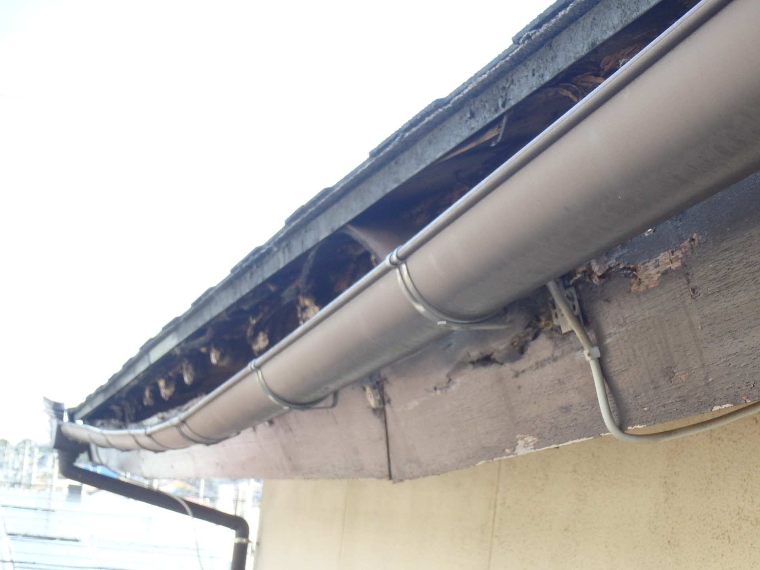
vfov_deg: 21.6
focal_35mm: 68
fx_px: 1493
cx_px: 380
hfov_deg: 28.6
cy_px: 285
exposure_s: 1/125
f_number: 5.5
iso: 200
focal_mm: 12.3
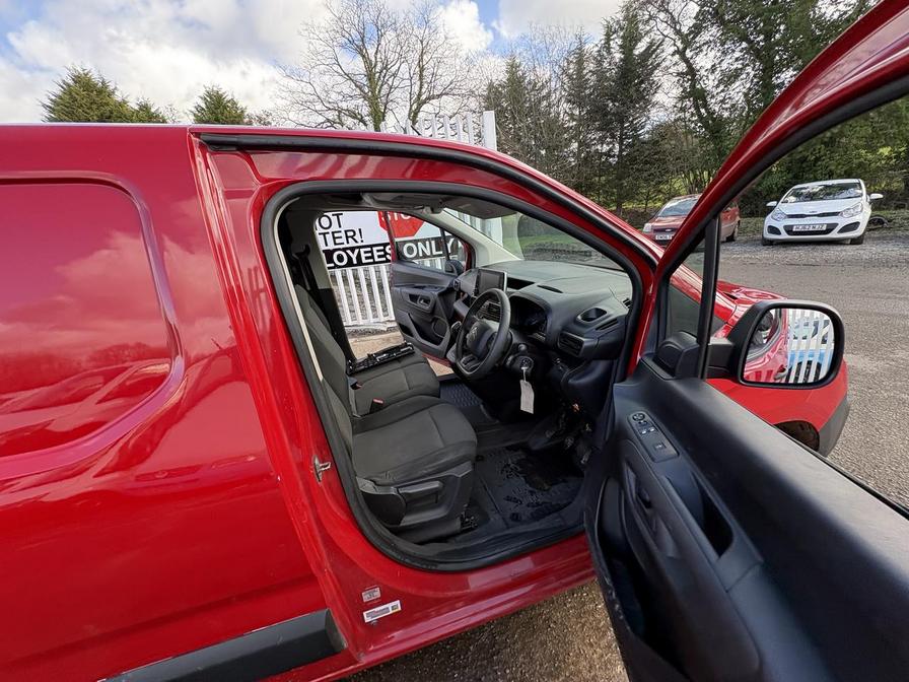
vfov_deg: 85.7
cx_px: 454
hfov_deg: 102.1
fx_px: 368
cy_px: 341
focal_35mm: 14
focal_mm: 2.22
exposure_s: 1/136
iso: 64
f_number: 2.2
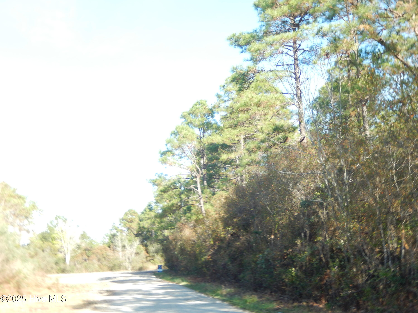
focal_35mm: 51
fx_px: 616
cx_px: 209
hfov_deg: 37.5
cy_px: 156
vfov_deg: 28.6
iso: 125
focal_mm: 9.2
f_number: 4.5
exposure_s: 1/125
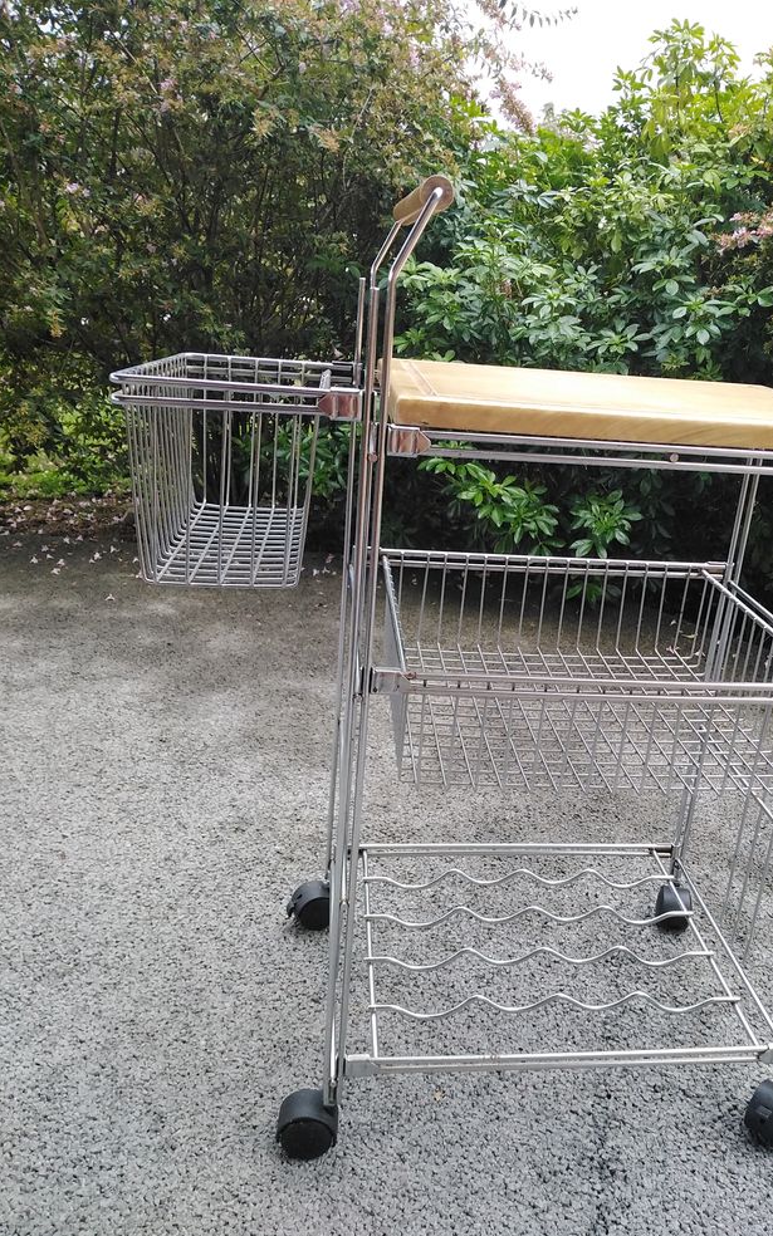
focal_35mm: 28
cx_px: 469
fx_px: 944
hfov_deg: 44.3
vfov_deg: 66.5
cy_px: 627
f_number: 1.8
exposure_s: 1/30
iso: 186
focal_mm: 3.62
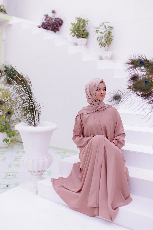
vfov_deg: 49.5
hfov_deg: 34.2
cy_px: 107
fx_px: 249
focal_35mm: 39
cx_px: 74
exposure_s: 1/800
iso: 100
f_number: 2
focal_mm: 35
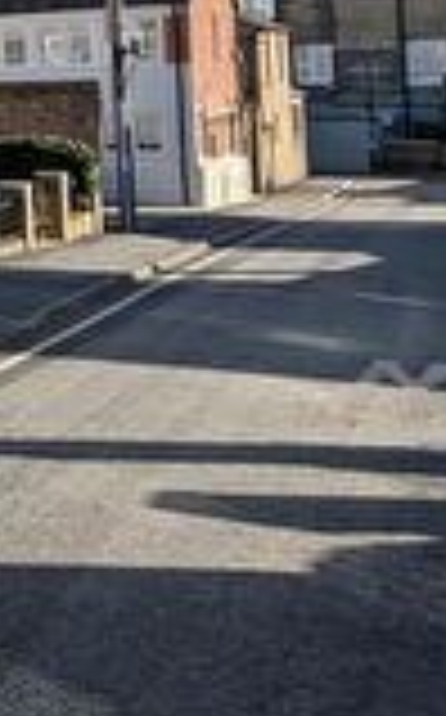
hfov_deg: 10.2
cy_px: 61
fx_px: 1092
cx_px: -1029
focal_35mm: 56
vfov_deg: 34.2
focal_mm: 2.02
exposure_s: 1/2786
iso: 49
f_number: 1.7
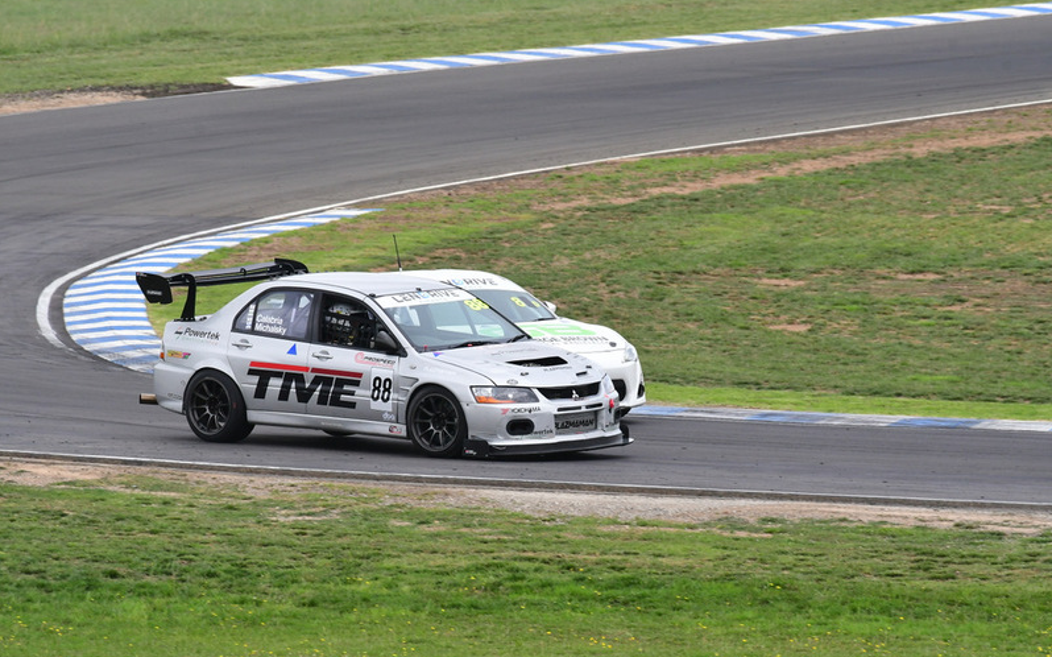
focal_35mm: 767
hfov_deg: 2.7
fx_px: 21981
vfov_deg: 1.7
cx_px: 526
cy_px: 322
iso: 800
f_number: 11
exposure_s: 1/640
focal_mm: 500
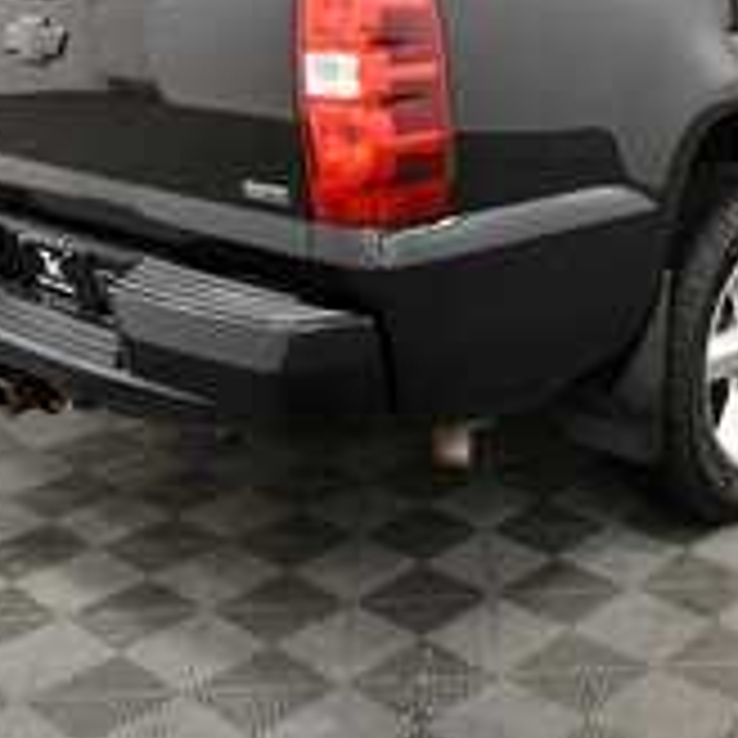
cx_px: 540
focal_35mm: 56
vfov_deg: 29.9
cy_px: 151
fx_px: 1351
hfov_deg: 30.1
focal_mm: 18
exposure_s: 1/125
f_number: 5.3
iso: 1600
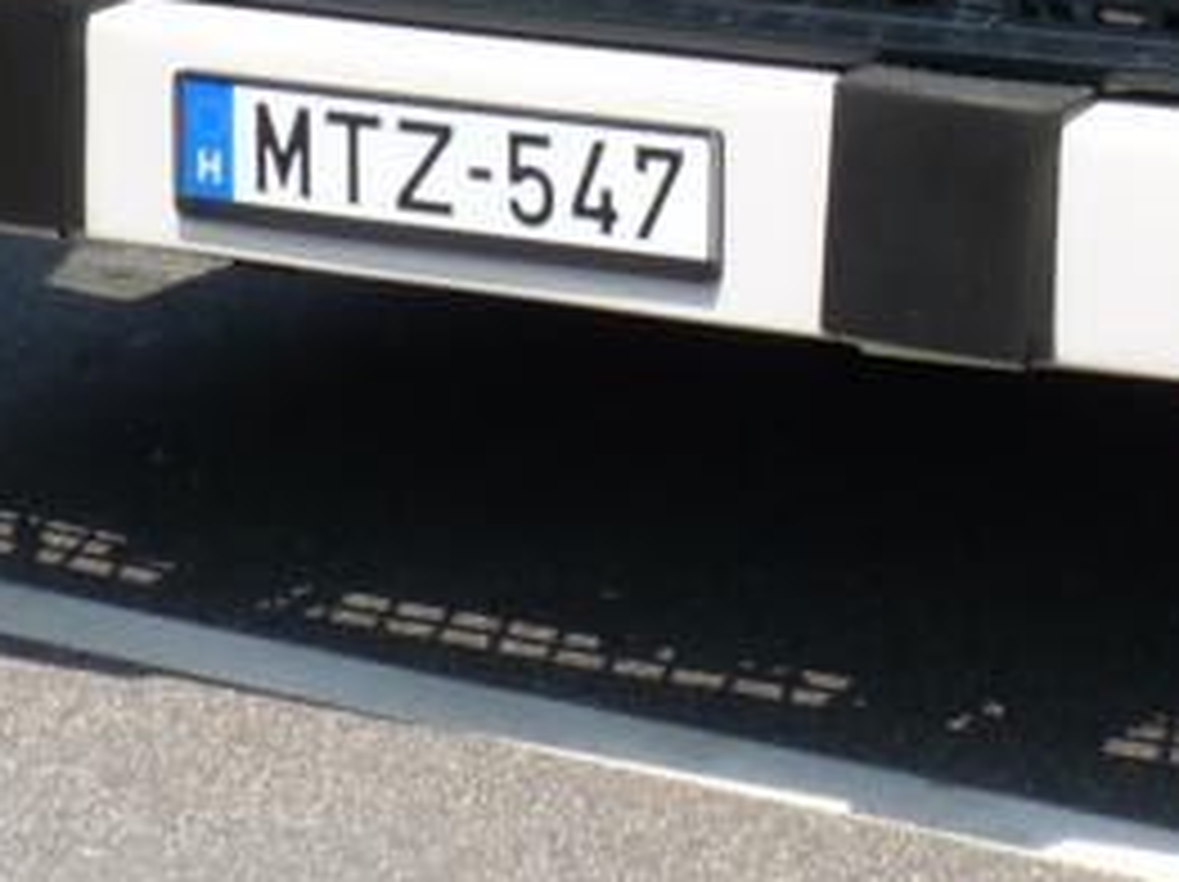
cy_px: -1048
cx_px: 1134
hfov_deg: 11.9
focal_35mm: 165
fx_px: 5615
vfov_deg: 8.4
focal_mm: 6.4
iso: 80
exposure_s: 1/320
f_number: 4.5
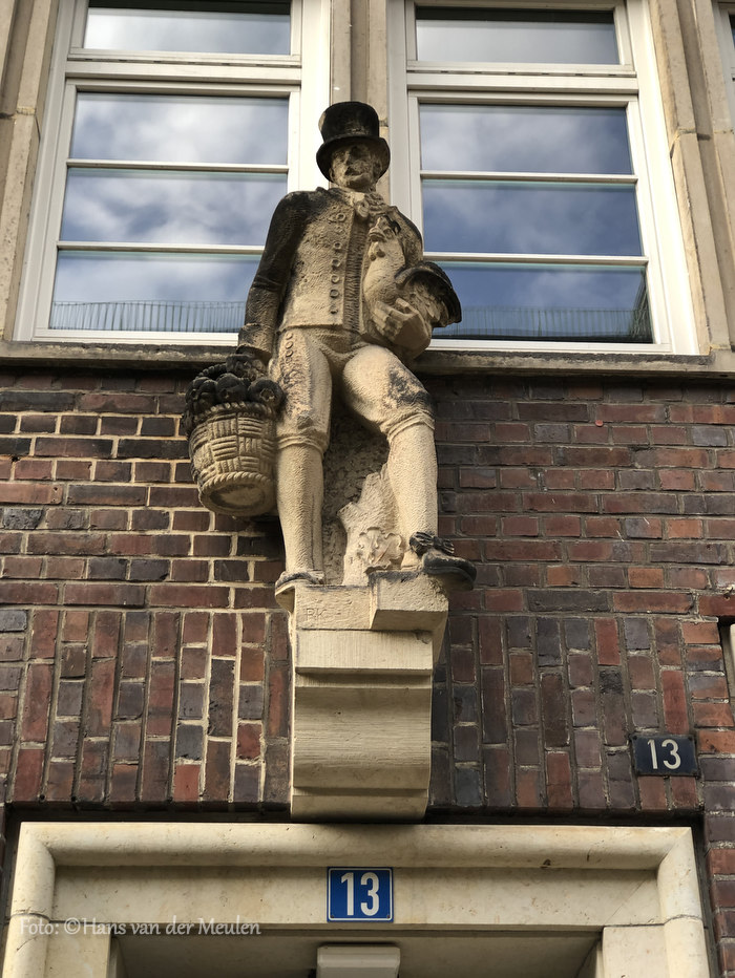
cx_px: 368
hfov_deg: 25.7
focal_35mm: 57
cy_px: 489
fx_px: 1612
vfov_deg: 33.8
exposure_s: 1/103
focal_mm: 6.6
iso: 50
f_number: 2.8
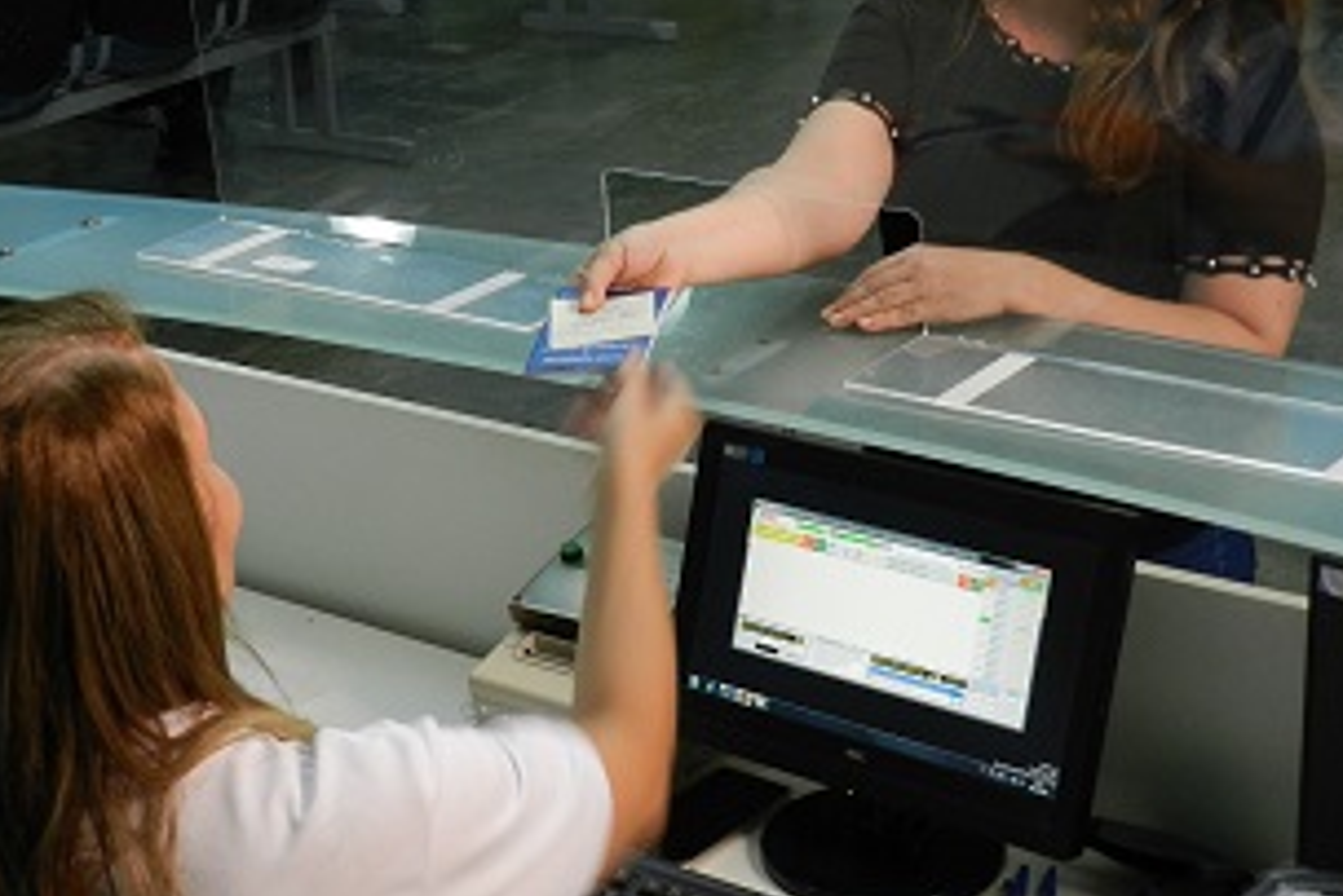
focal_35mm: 66
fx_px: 2463
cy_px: 505
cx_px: 535
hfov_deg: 30.4
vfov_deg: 20.6
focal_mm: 8.1
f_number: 4.2
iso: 400
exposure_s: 1/20
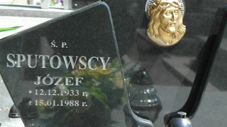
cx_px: 154
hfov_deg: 24.1
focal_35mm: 88
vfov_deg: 13.7
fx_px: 530
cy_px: 94
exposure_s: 1/750
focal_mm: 10.6
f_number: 2.2
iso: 80
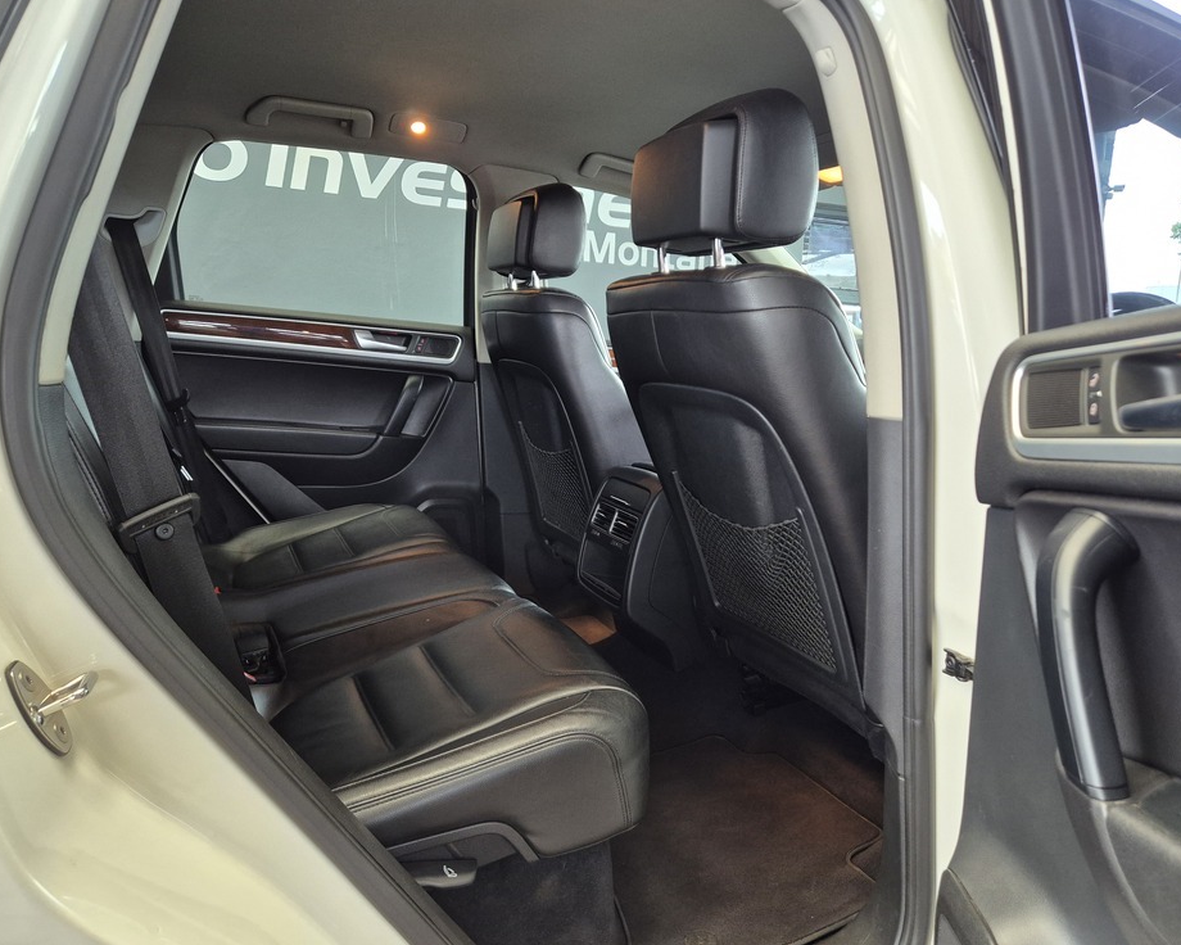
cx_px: 602
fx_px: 874
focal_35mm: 25
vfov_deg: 56.8
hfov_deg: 68.1
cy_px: 472
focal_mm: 5.4
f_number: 1.8
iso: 400
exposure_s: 1/100
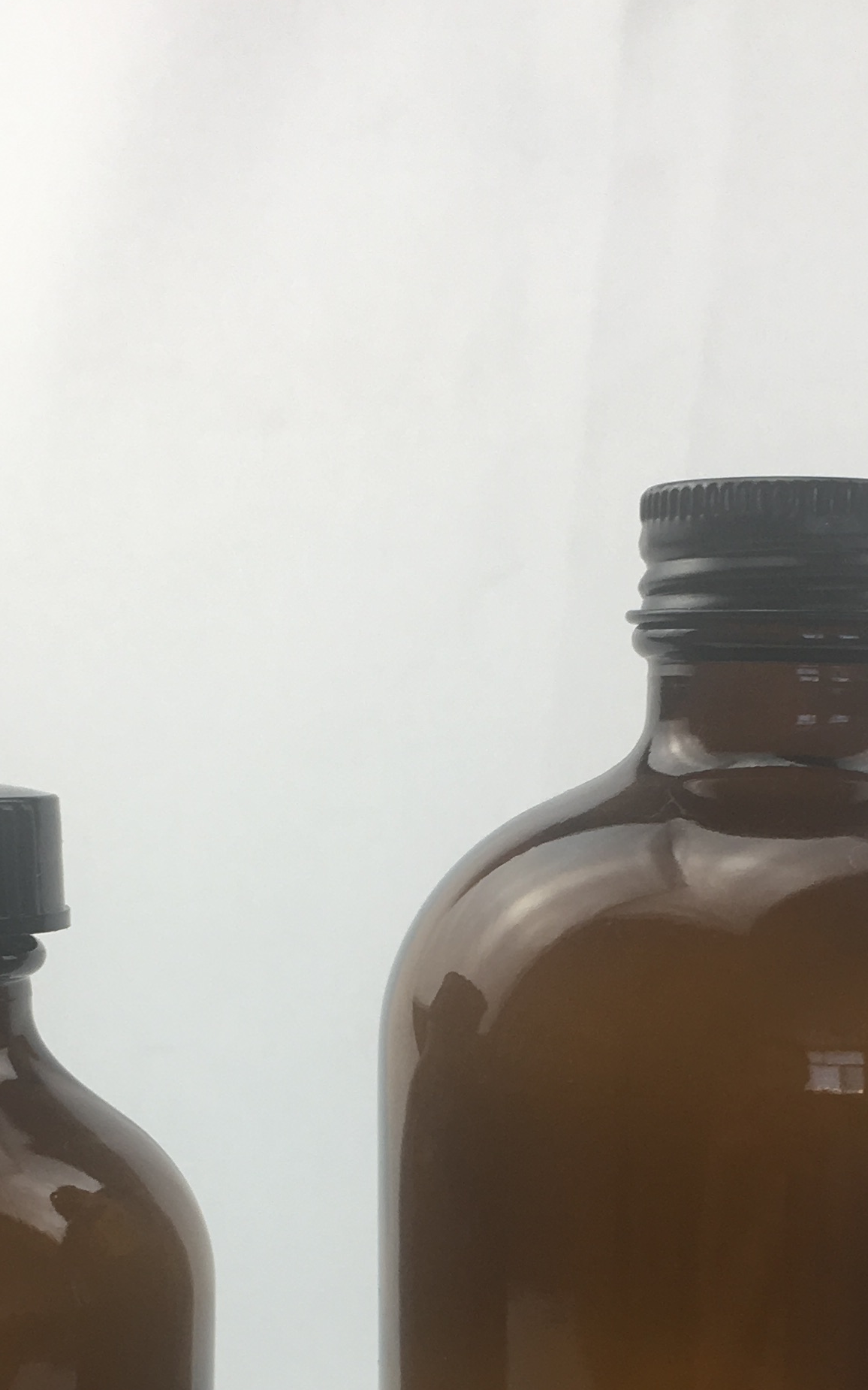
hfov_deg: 19.4
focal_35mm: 67
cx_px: 485
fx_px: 2536
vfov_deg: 29.1
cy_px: 1320
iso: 25
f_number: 2.2
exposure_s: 1/110
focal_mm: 4.15
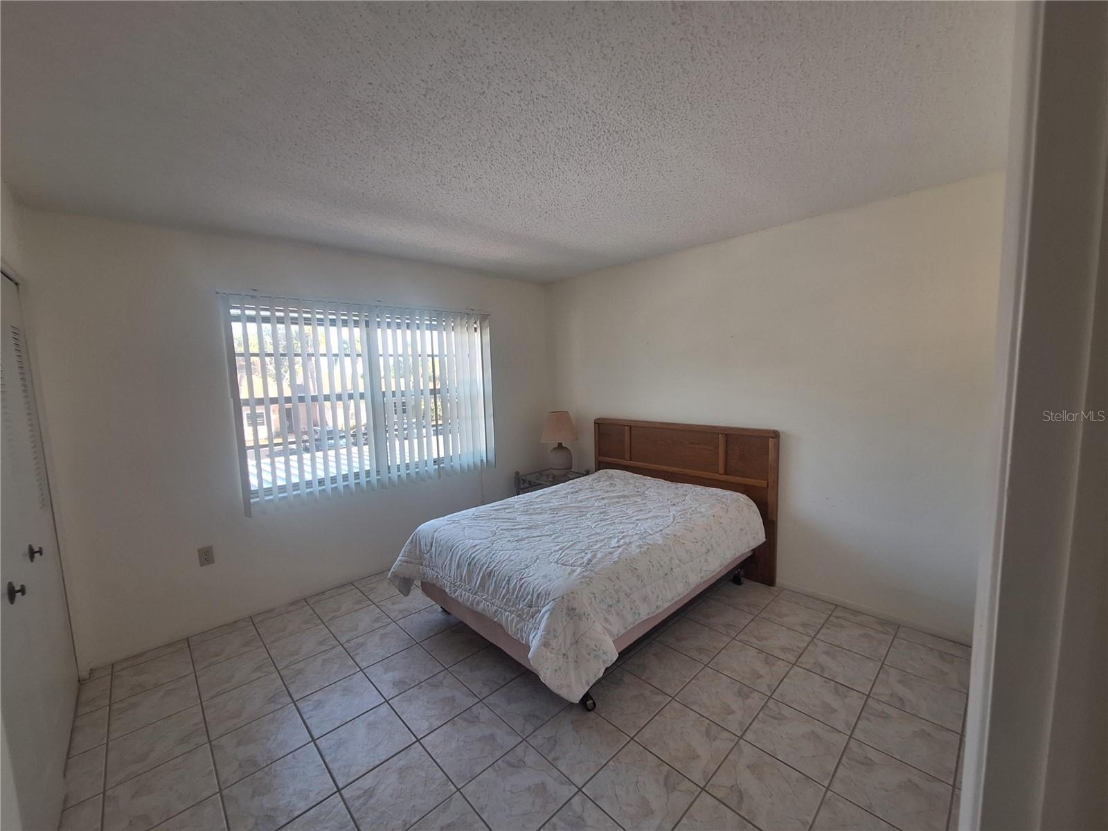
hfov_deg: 106.2
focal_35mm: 13
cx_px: 554
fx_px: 416
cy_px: 416
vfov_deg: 89.9
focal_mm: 1.74
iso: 64
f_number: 2.2
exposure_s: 1/40
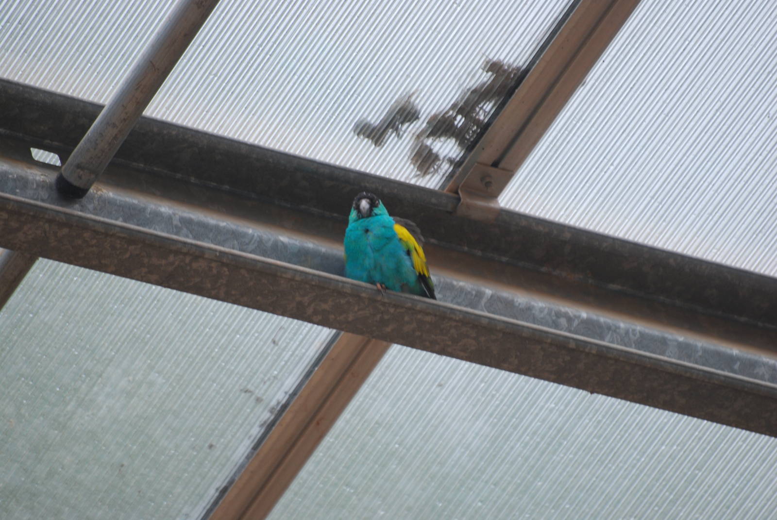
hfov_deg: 4.6
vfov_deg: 3.1
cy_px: 260
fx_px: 9724
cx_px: 388
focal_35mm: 450
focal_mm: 300
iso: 320
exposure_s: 1/125
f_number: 5.6
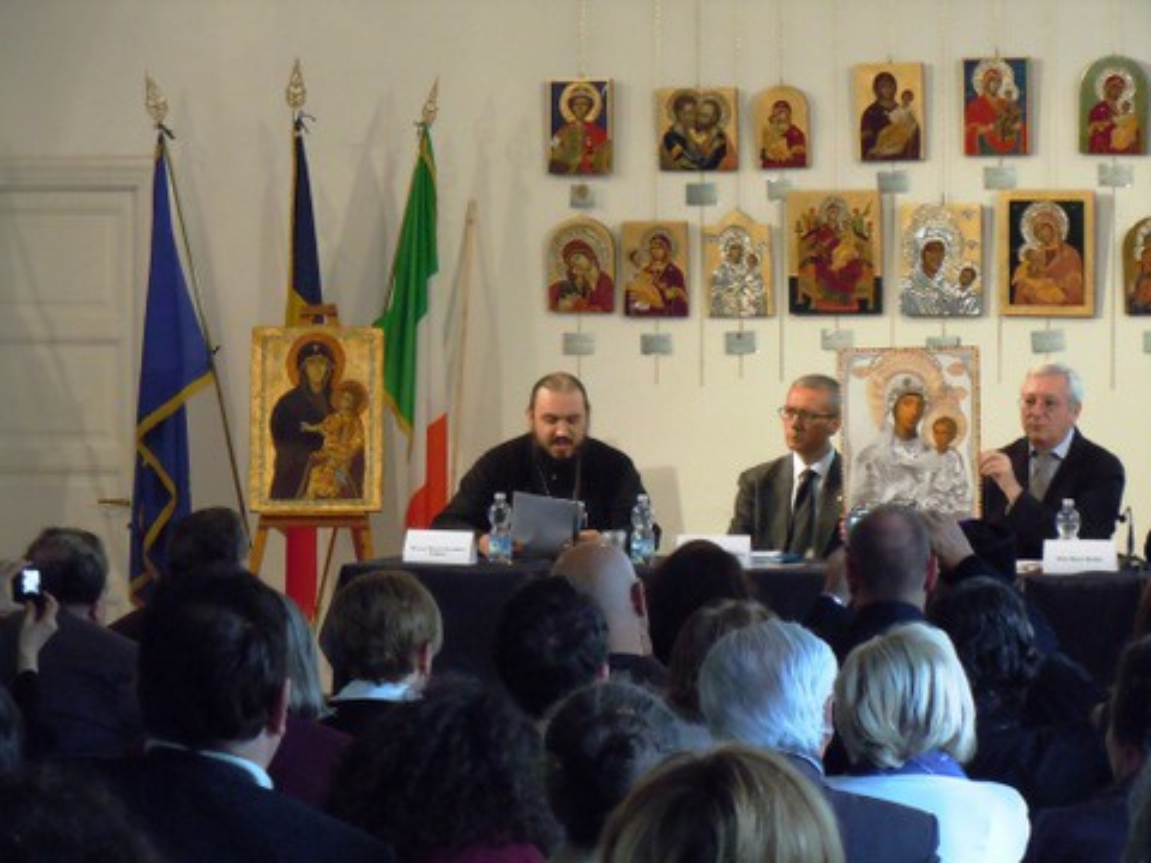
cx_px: 576
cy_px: 432
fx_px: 5054
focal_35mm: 152
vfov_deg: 9.8
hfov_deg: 13.0
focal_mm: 27.4
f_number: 4.6
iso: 800
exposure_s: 1/13
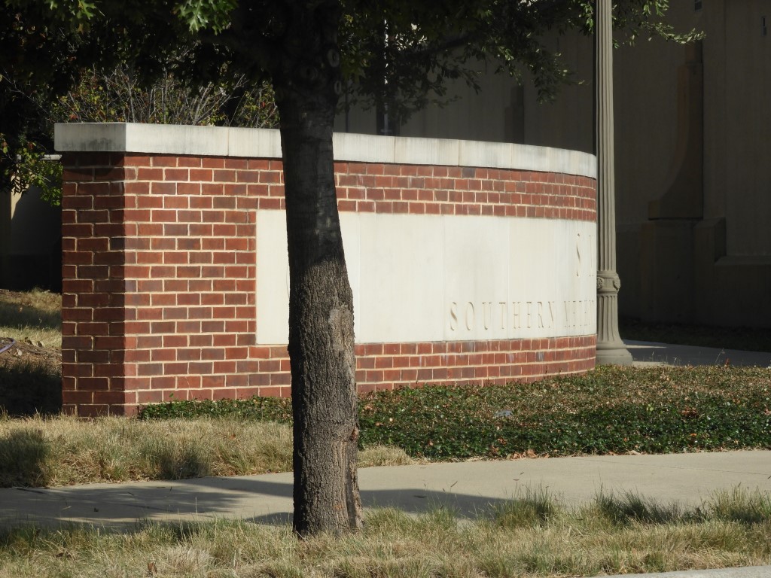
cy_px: 289
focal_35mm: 250
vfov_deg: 5.9
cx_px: 386
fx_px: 5568
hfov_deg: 7.9
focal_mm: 44.8
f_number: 5.5
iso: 100
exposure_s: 1/800
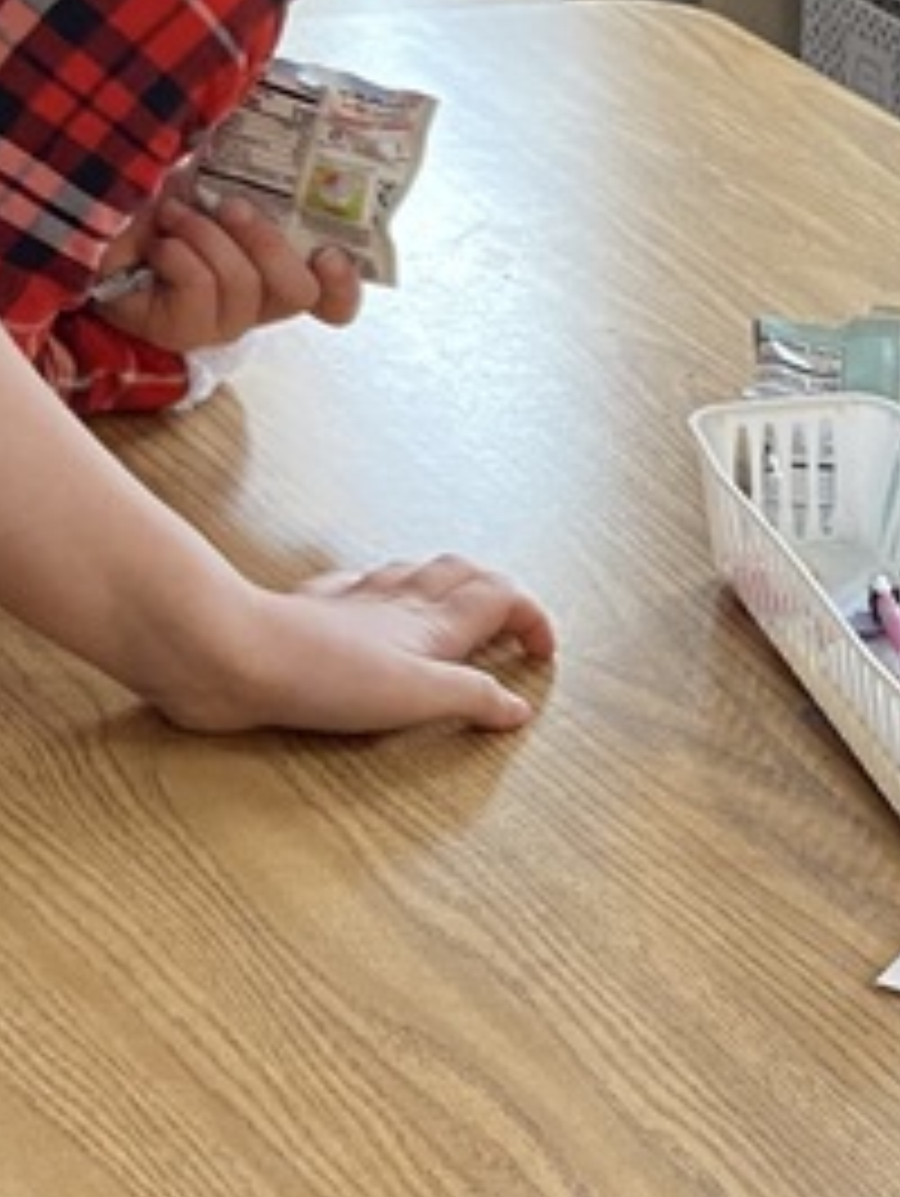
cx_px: 1395
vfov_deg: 19.6
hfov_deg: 13.8
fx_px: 3461
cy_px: 508
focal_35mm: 100
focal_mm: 4.25
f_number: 1.8
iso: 200
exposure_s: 1/60
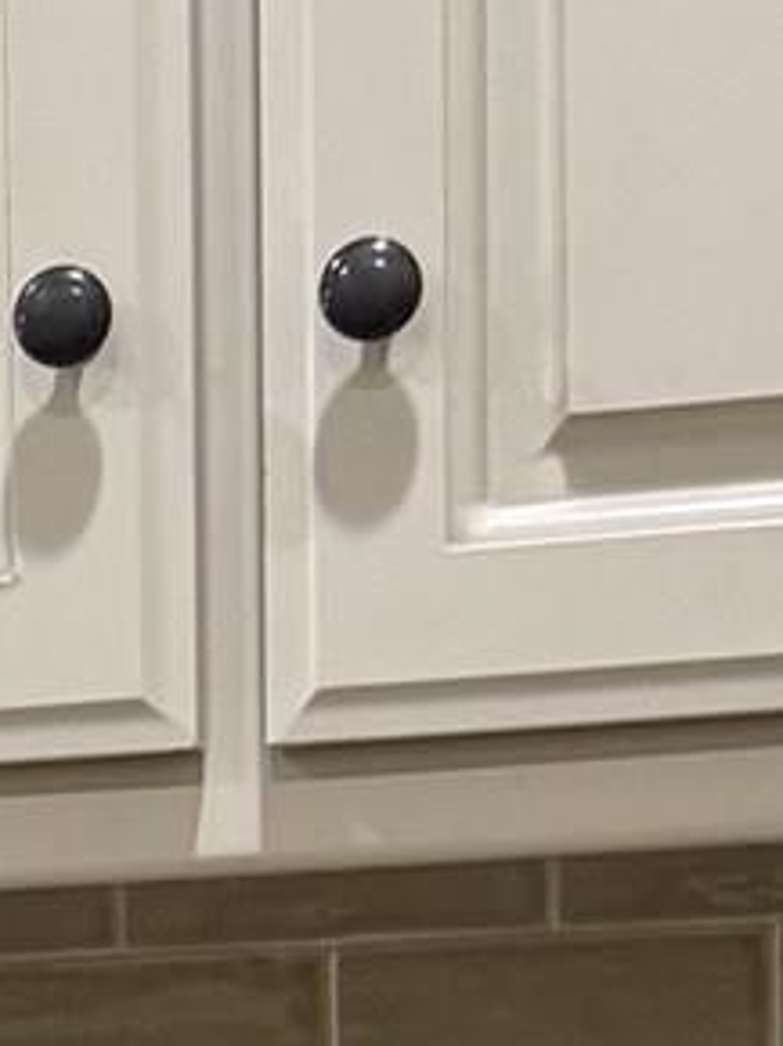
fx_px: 5769
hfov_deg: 7.4
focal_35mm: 191
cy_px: 1890
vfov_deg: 9.8
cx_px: -898
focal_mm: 6.76
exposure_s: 1/60
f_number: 1.78
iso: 200
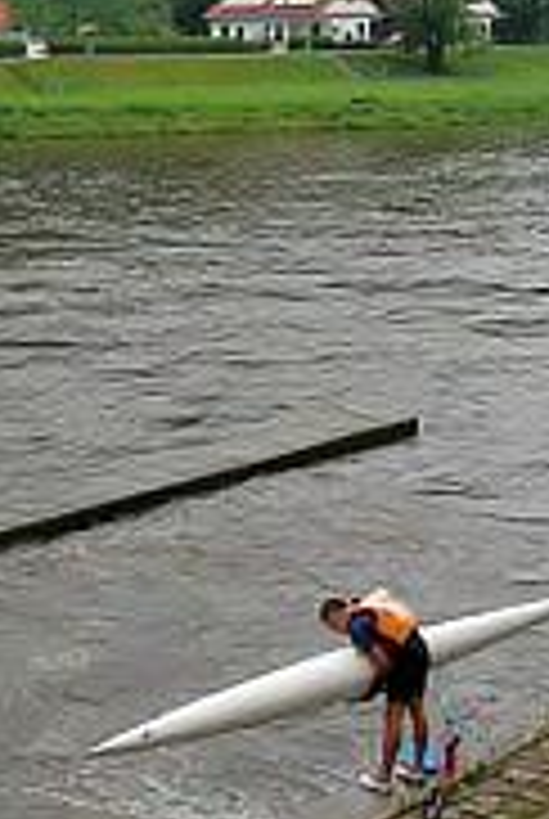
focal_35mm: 95
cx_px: -76
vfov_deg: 21.0
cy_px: 112
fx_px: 2165
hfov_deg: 14.1
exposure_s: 1/160
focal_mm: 24
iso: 200
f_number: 6.3
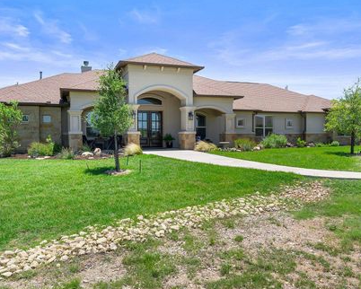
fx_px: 299
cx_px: 166
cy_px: 146
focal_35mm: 28
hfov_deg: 62.1
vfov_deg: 51.6
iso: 160
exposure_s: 1/100
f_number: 11
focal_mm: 24
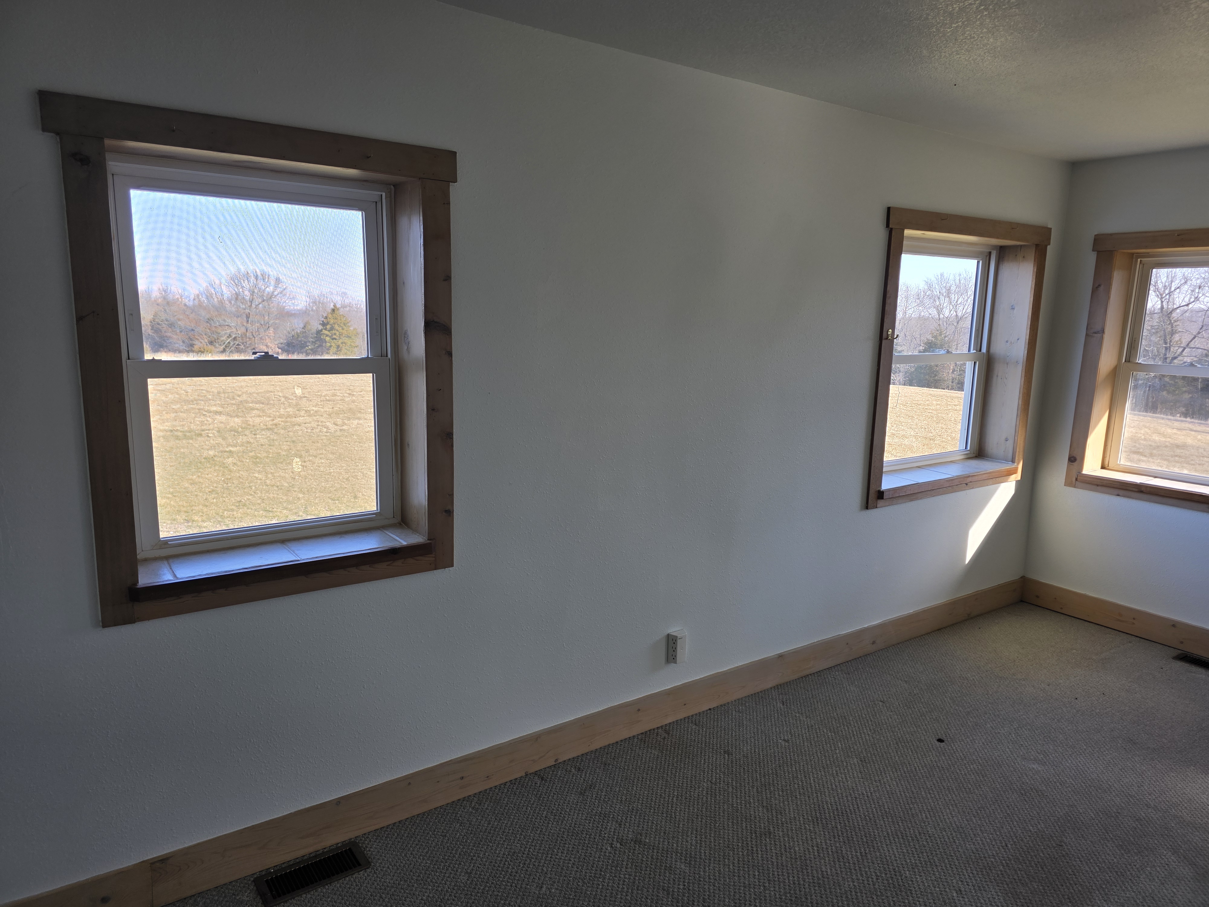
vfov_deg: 58.9
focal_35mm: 23
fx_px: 803
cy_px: 454
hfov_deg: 73.9
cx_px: 604
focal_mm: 6.3
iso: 50
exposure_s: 1/180
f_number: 1.7
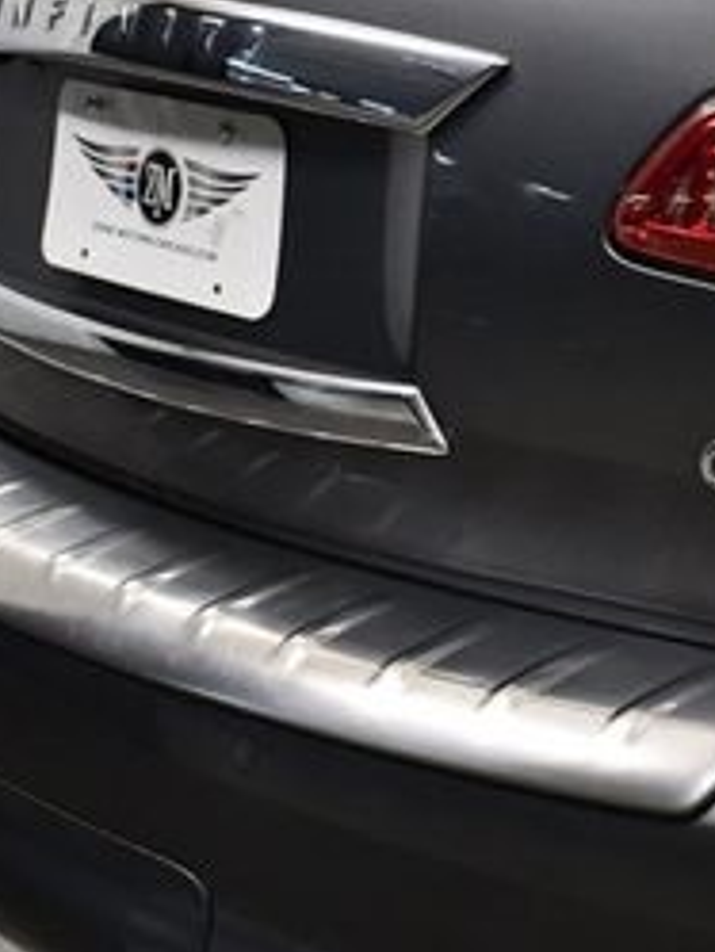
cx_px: 830
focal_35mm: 89
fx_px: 2449
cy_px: 363
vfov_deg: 22.0
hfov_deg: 16.0
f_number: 3.5
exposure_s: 1/125
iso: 1100
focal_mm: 18
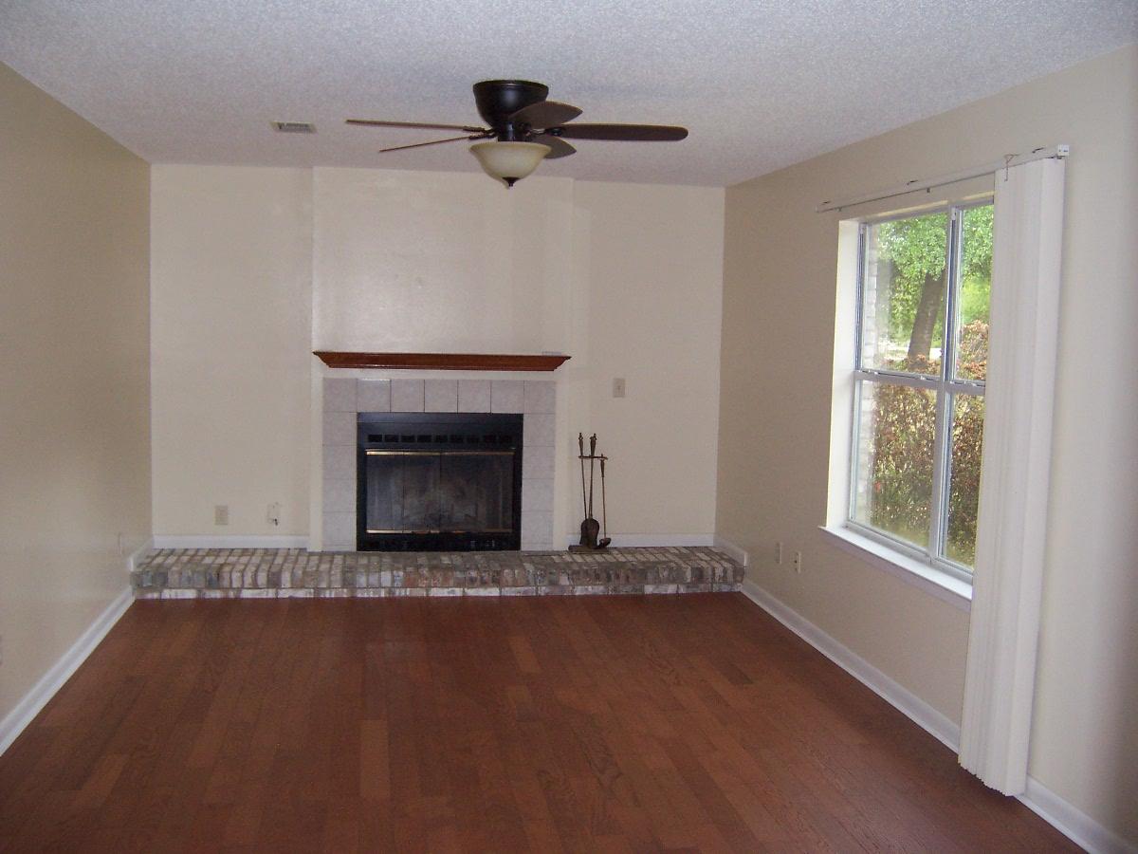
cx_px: 569
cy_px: 427
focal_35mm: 33
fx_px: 1085
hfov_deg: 55.4
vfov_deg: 42.9
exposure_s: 1/60
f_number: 2.8
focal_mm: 5.5
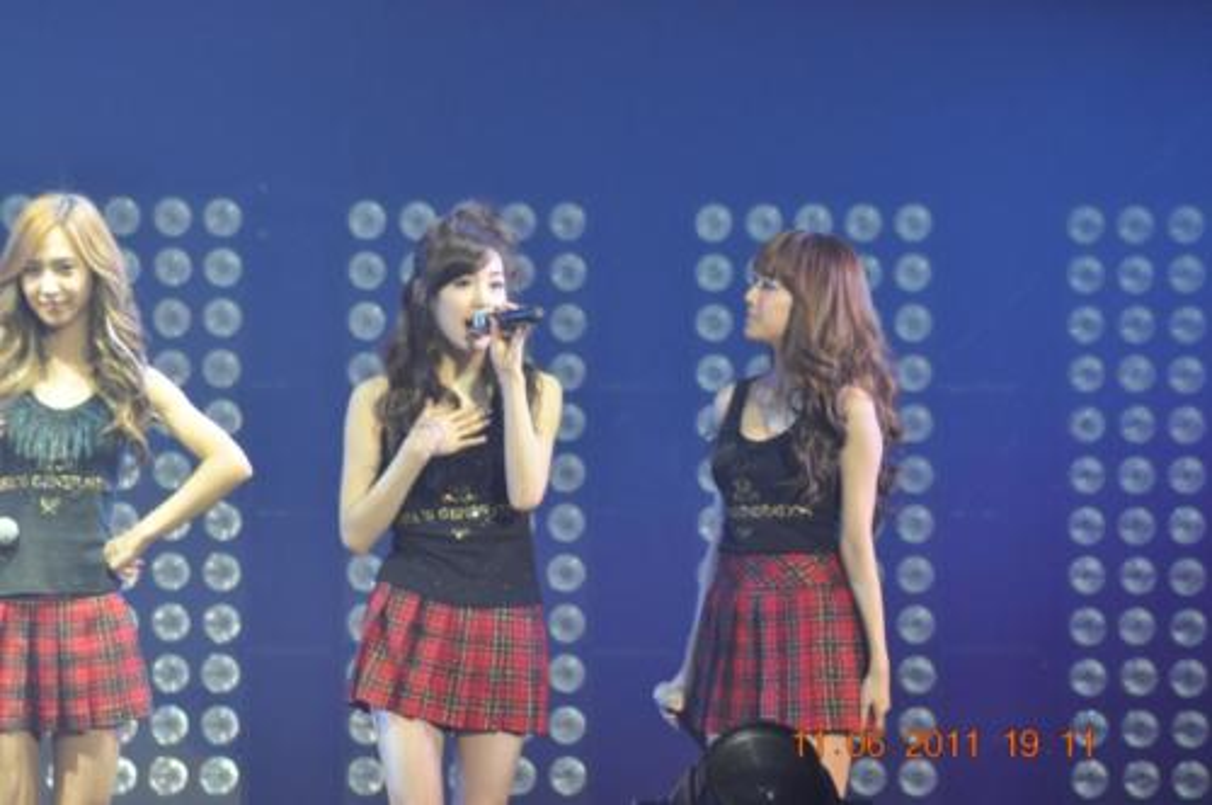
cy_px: 402
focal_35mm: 450
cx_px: 606
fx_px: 15130
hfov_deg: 4.6
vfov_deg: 3.0
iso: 1600
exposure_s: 1/100
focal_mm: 300
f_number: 5.6
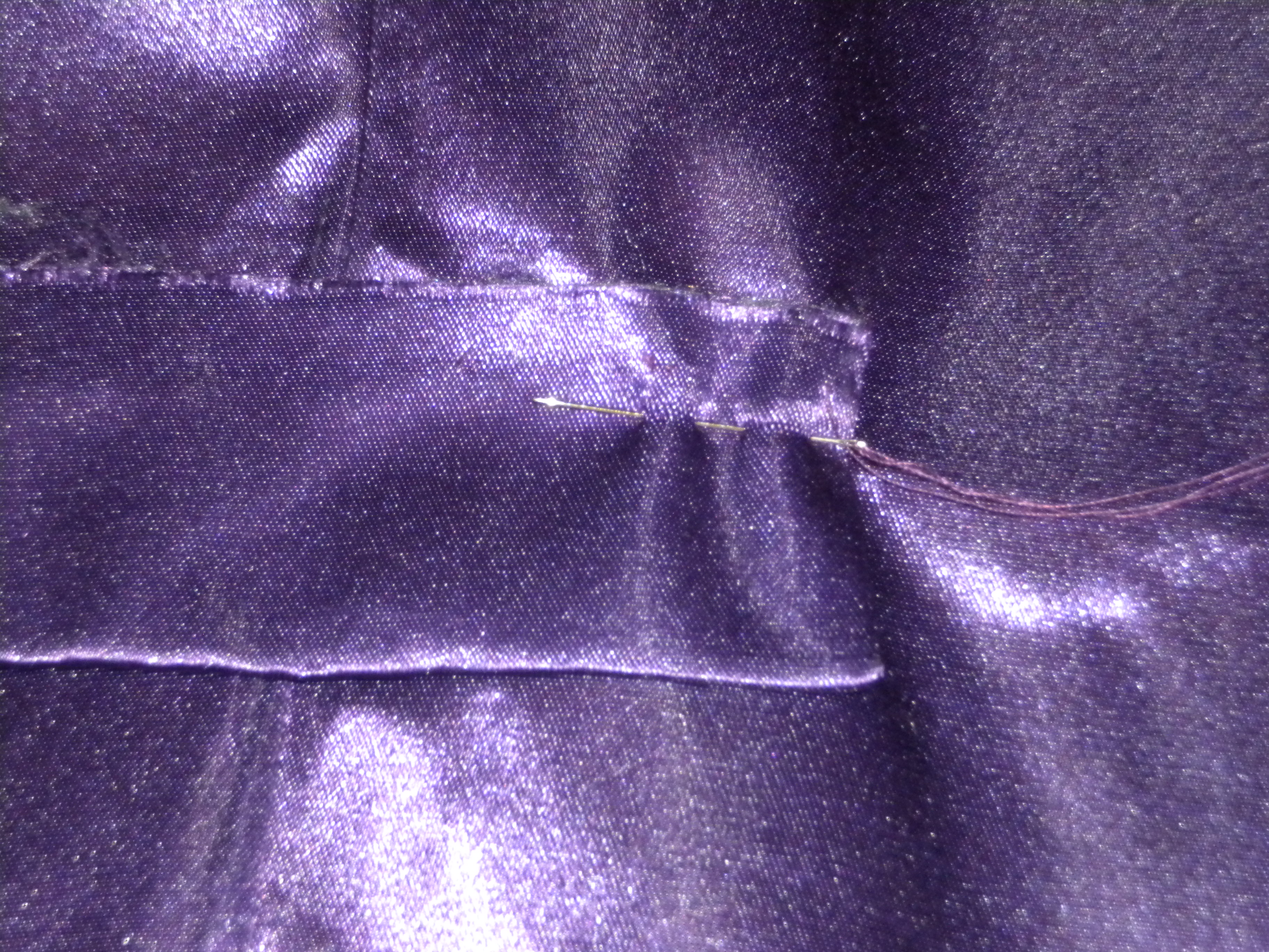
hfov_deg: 18.7
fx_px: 3849
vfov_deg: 14.1
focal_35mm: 105
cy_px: 476
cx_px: 634
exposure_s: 1/60
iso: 400
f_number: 8.5
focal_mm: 18.9
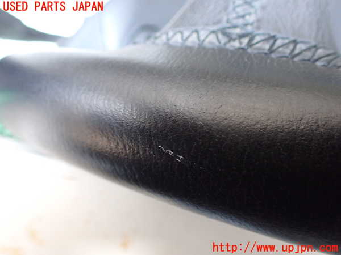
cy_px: 128
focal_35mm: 30
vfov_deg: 46.8
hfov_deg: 60.0
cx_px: 170
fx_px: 296
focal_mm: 5.4
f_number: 2.3
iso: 800
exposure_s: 1/80
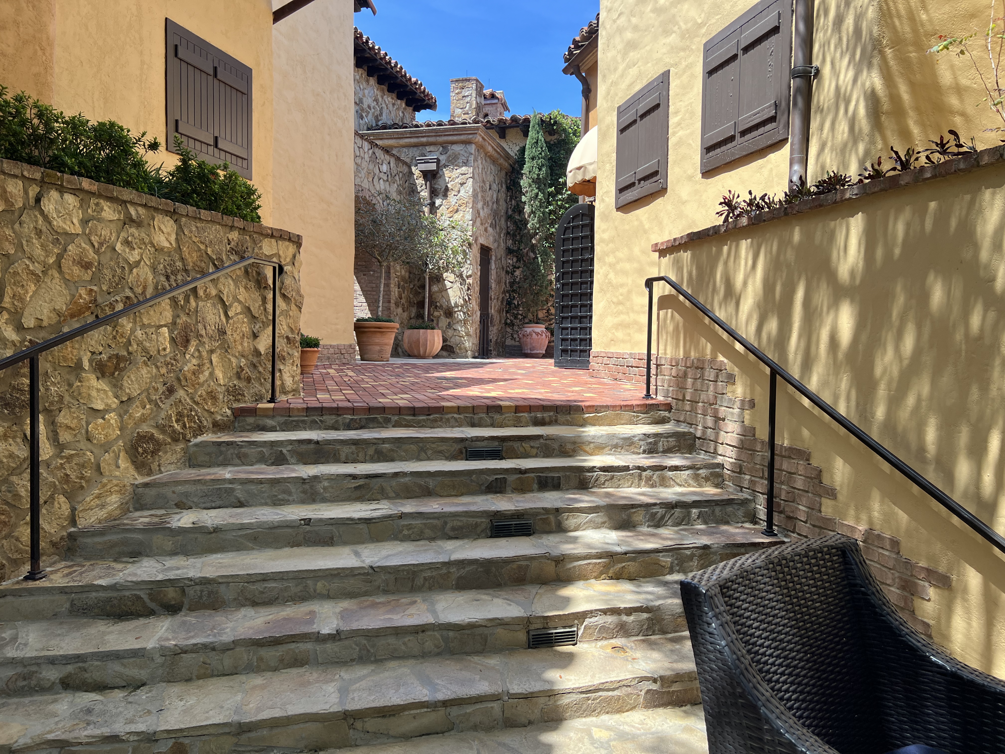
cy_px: 377
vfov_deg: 53.1
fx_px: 755
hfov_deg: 67.3
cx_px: 502
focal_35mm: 26
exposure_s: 1/1009
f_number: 1.5
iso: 50
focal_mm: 5.7
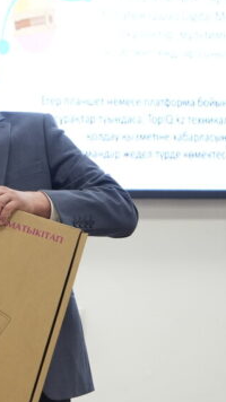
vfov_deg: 14.5
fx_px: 1578
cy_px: 212
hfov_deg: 8.0
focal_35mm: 148
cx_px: -112
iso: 3200
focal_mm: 67
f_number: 5
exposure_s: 1/100
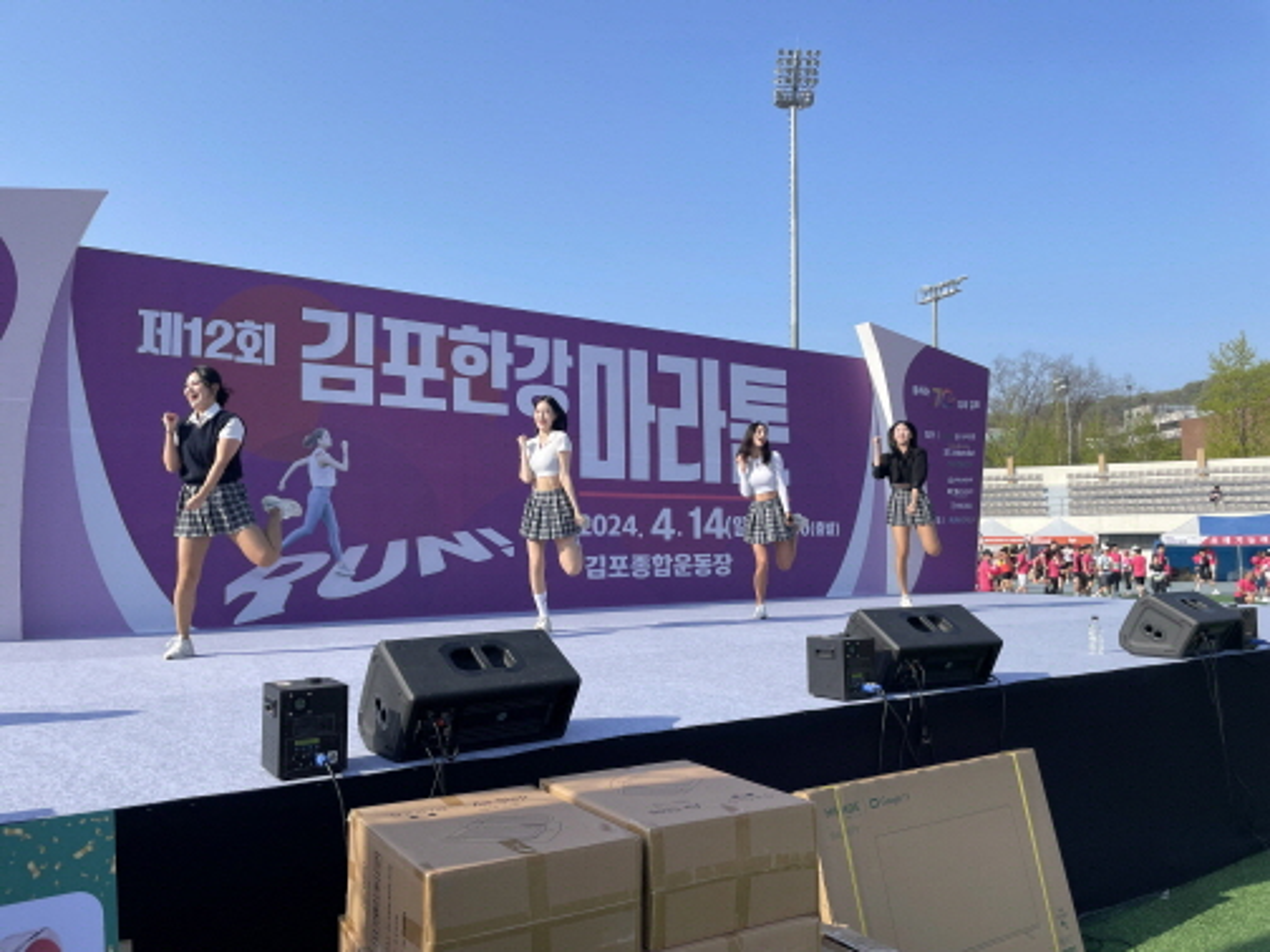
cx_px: 635
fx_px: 954
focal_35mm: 26
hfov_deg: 67.3
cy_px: 476
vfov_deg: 53.1
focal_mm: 4.2
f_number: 1.6
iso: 32
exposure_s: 1/2564
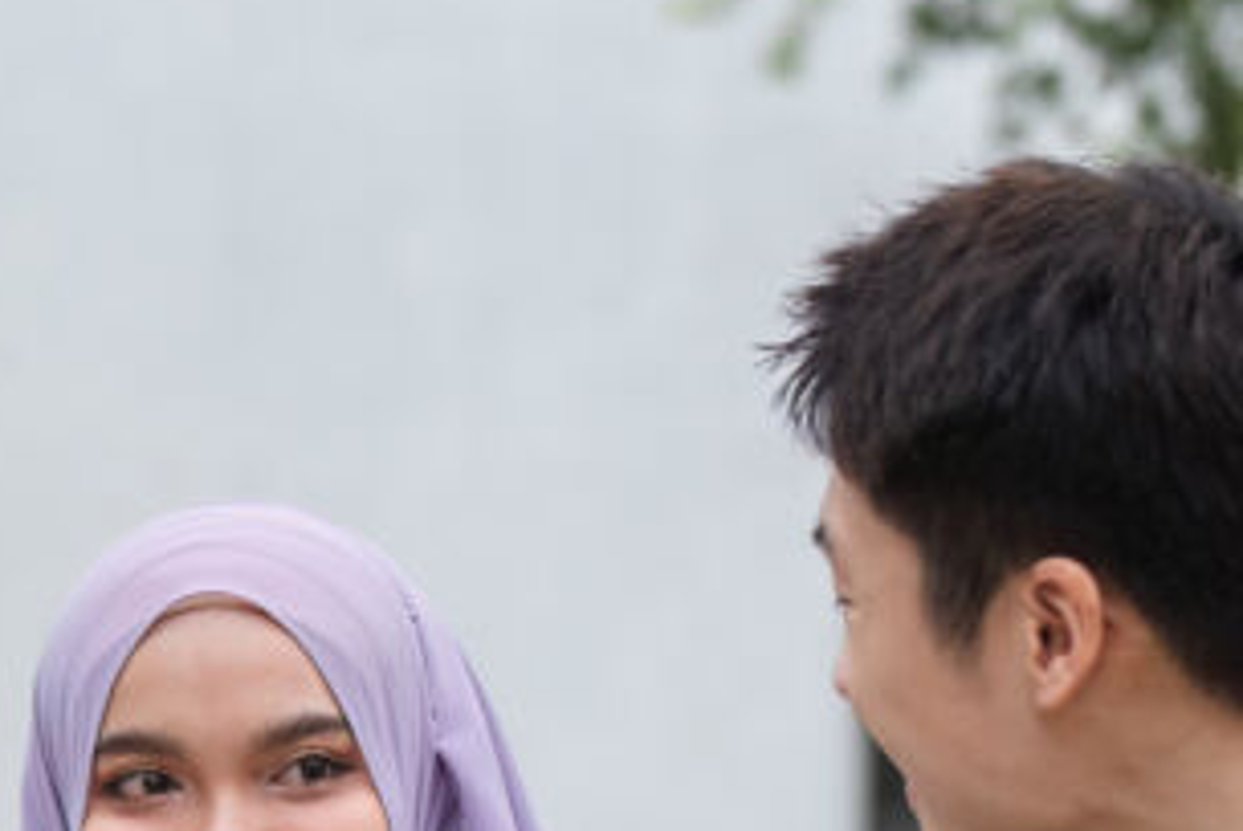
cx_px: -86
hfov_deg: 9.2
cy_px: 835
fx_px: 7638
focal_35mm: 221
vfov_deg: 6.2
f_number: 2.8
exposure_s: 1/600
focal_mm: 50
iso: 125
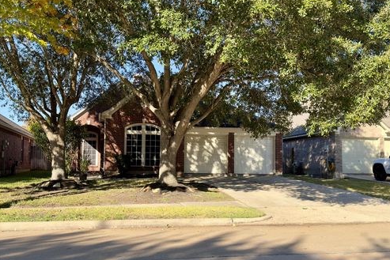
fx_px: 423
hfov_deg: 49.5
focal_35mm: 39
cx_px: 195
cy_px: 144
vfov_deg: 34.2
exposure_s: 1/1818
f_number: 1.78
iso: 64
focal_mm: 6.76
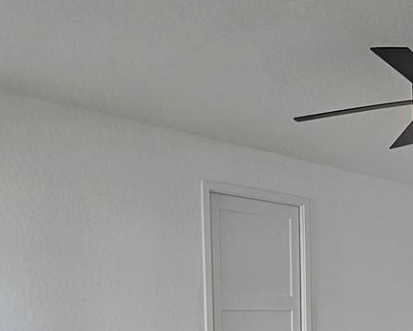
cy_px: 353
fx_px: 575
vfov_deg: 29.3
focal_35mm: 47
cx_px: 326
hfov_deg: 38.2
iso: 100
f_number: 2.2
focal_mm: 2.2
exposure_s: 1/120
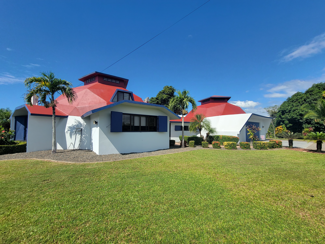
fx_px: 122
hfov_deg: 106.2
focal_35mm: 13
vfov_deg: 89.9
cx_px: 162
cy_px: 122
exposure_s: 1/1601
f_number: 2.2
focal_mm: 2.2
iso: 50
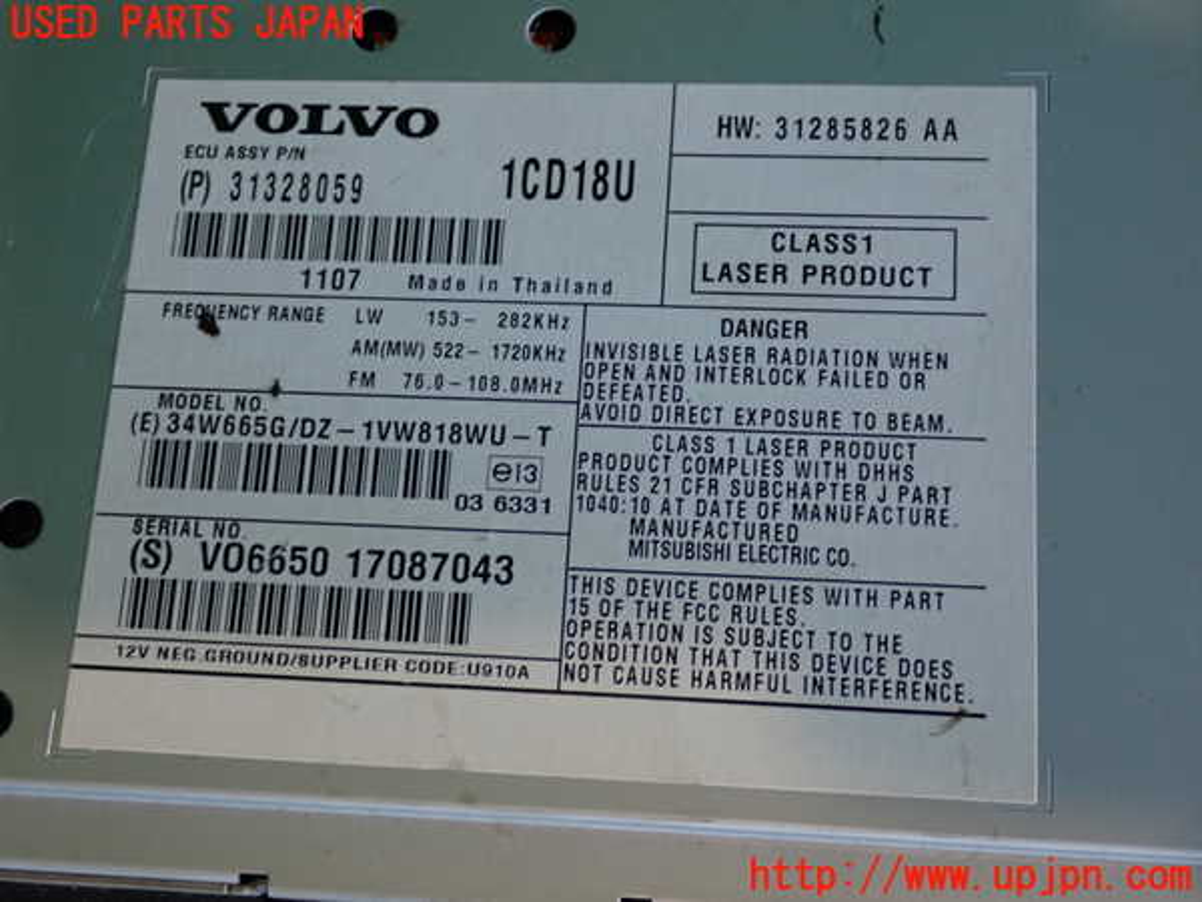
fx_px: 1736
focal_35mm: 50
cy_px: 451
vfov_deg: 29.1
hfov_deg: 38.2
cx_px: 601
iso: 320
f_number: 3.2
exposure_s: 1/50
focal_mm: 9.01
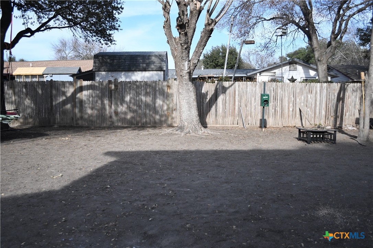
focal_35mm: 33
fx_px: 342
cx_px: 186
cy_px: 124
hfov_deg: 57.3
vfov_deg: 39.9
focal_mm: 22
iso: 1600
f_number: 3.8
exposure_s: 1/8000
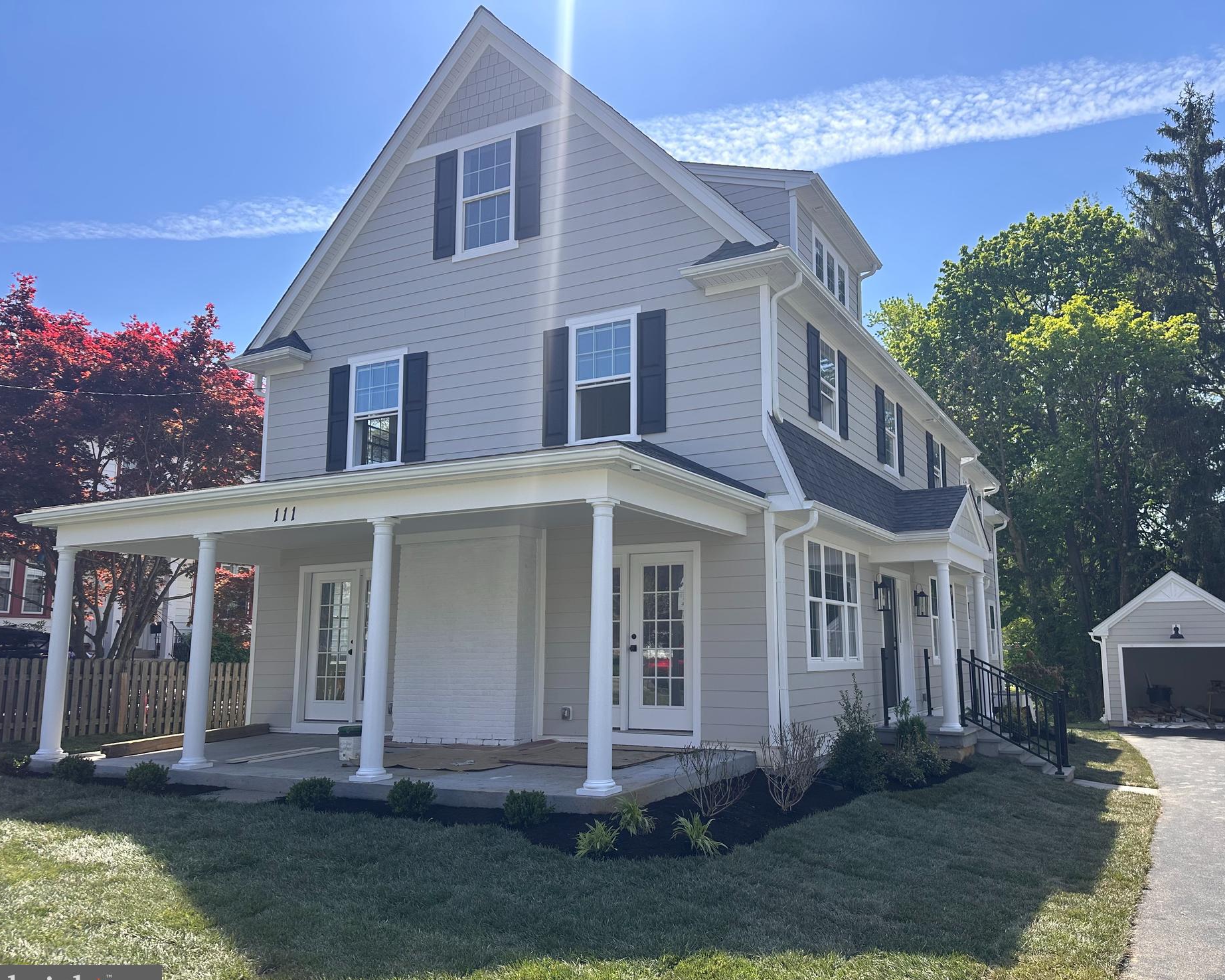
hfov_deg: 65.9
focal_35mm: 26
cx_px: 676
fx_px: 943
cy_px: 509
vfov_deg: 54.9
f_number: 1.78
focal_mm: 6.86
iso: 80
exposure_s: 1/3155
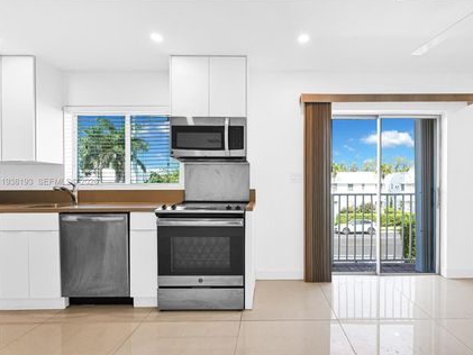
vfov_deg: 78.1
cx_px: 270
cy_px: 182
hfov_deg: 93.9
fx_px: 219
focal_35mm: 16
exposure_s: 1/15
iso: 200
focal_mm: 14
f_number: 8
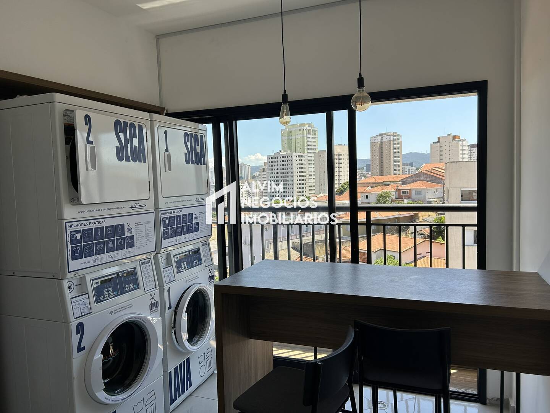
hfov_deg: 67.3
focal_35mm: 26
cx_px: 275
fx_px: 413
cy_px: 206
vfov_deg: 53.1
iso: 50
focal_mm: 5.7
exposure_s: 1/1068
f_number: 1.5
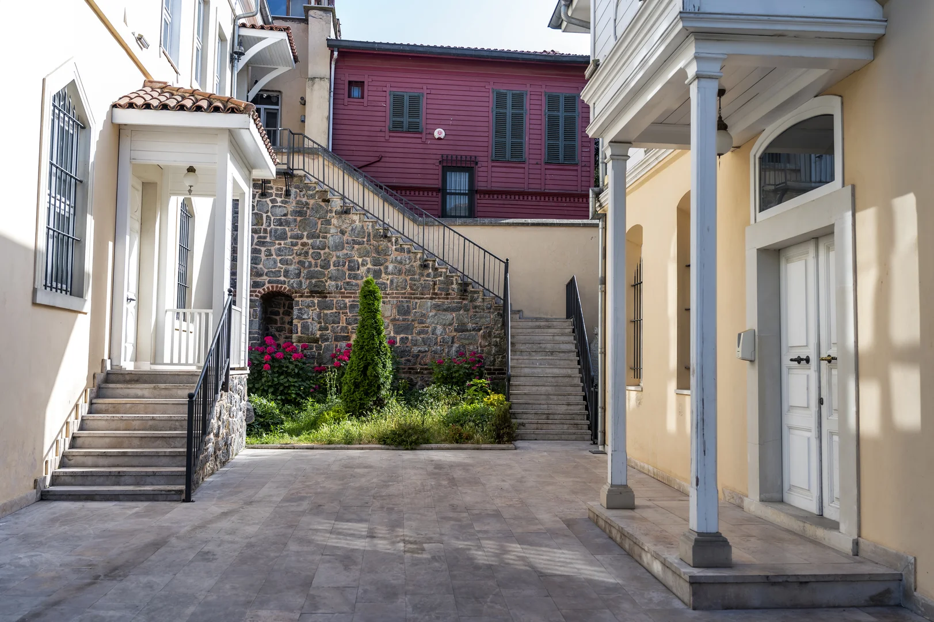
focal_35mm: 32
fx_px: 830
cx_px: 467
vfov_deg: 41.1
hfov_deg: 58.7
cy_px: 311
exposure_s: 1/320
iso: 125
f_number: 4
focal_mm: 32
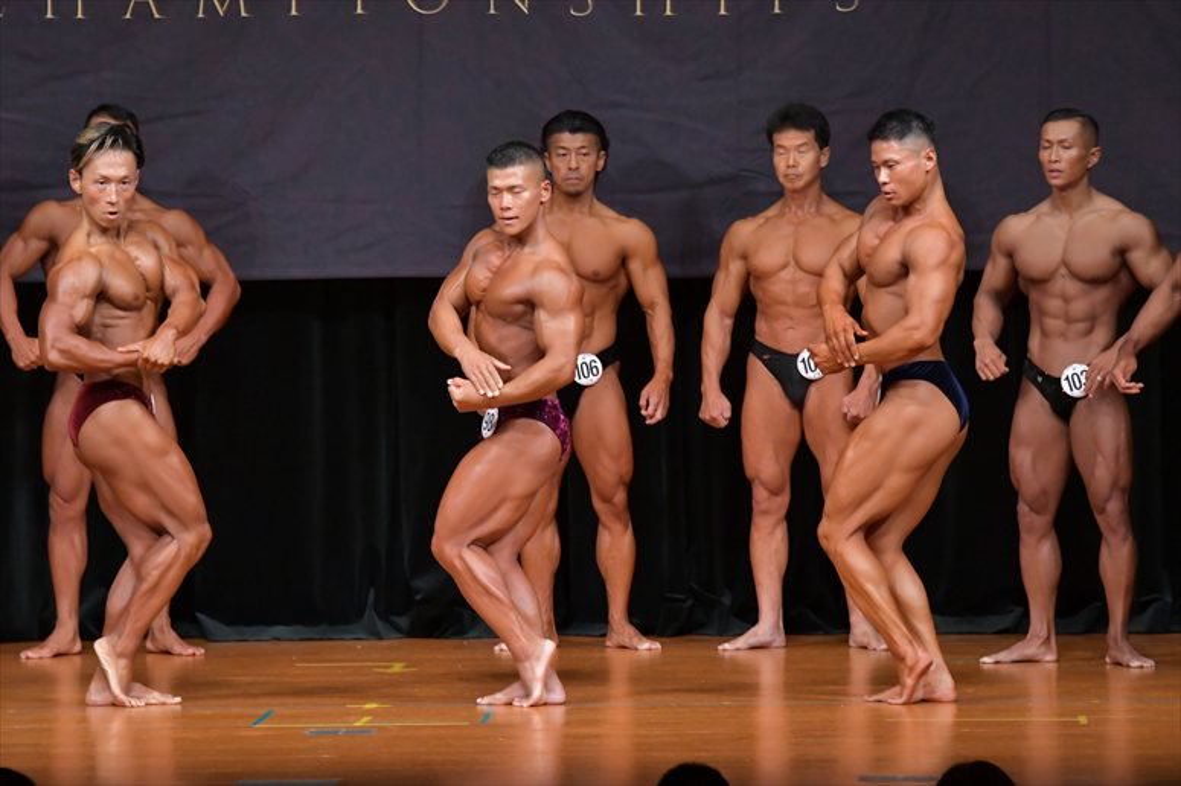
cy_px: 393
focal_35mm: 255
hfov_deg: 8.1
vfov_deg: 5.4
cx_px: 590
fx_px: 8361
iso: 5000
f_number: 5.6
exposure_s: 1/400
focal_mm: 170
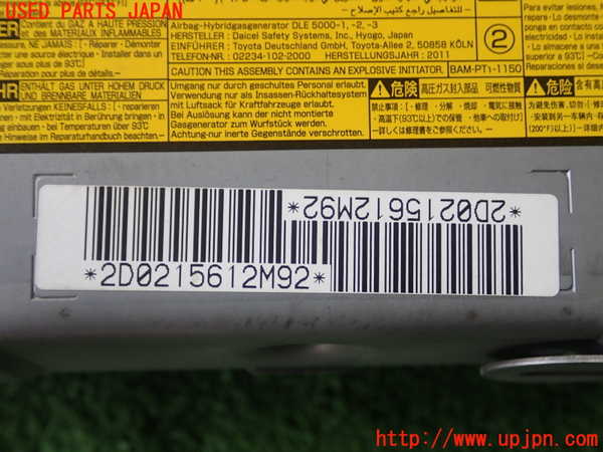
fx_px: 749
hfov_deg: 43.9
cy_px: 226
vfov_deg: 33.6
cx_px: 302
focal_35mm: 43
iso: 200
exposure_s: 1/80
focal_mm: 7.86
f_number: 2.9
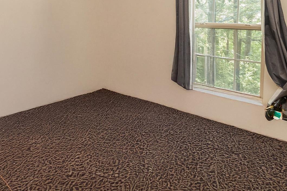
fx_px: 231
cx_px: 121
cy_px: 49
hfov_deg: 63.3
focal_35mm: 29
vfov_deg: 43.6
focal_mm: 10
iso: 1400
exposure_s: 1/60
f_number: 5.6
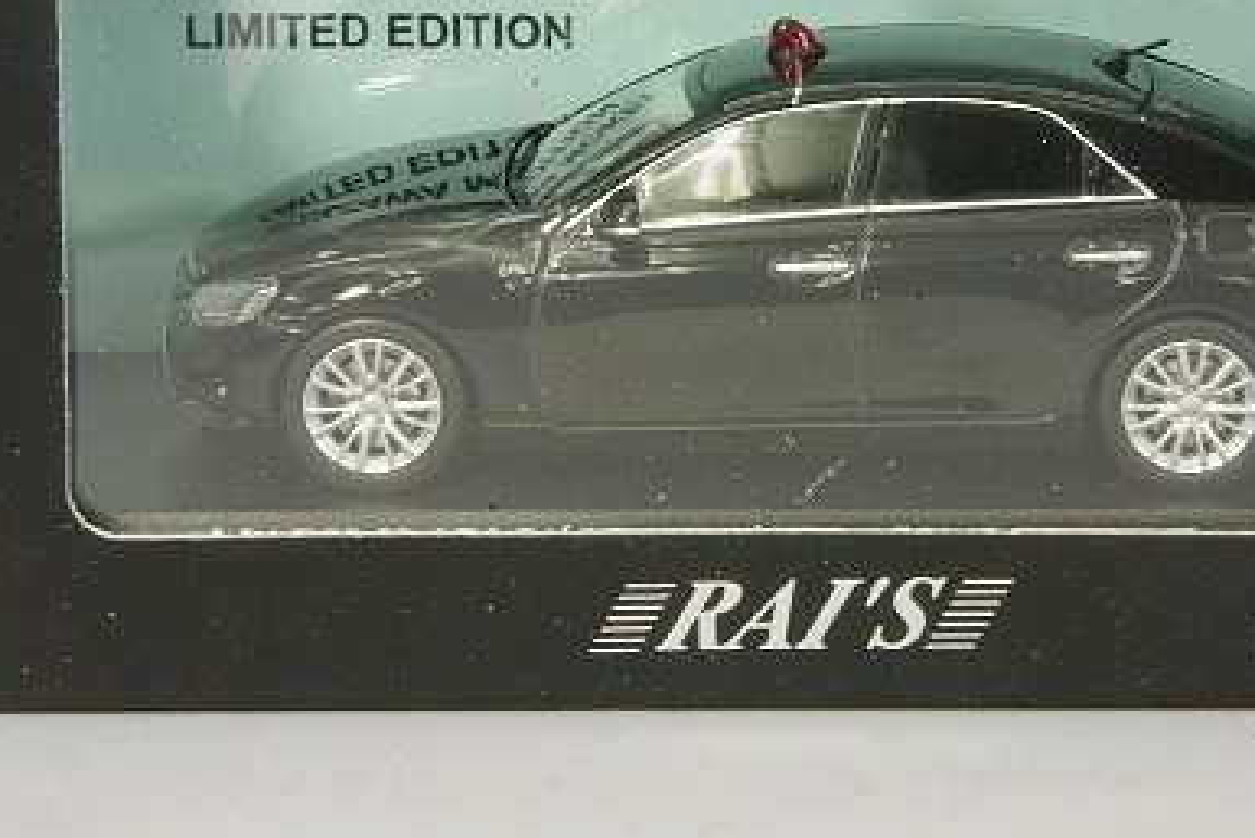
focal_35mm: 186
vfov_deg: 7.4
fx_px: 6486
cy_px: 161
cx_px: 802
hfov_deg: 11.0
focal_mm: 75
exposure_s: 1
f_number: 32
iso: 400
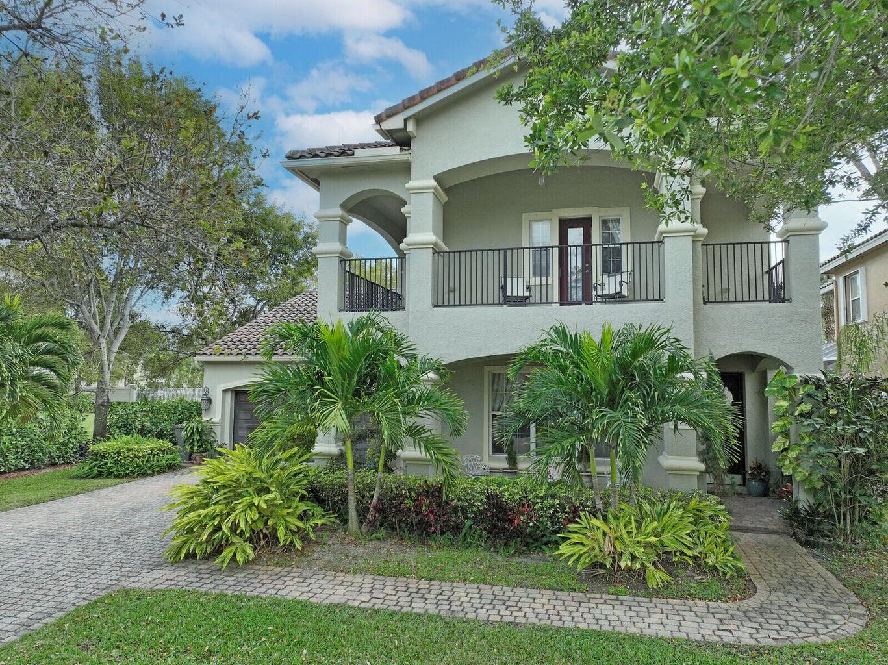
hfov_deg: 71.6
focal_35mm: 24
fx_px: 615
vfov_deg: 56.8
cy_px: 332
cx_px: 444
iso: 400
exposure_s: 1/1250
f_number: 2.8
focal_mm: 12.29
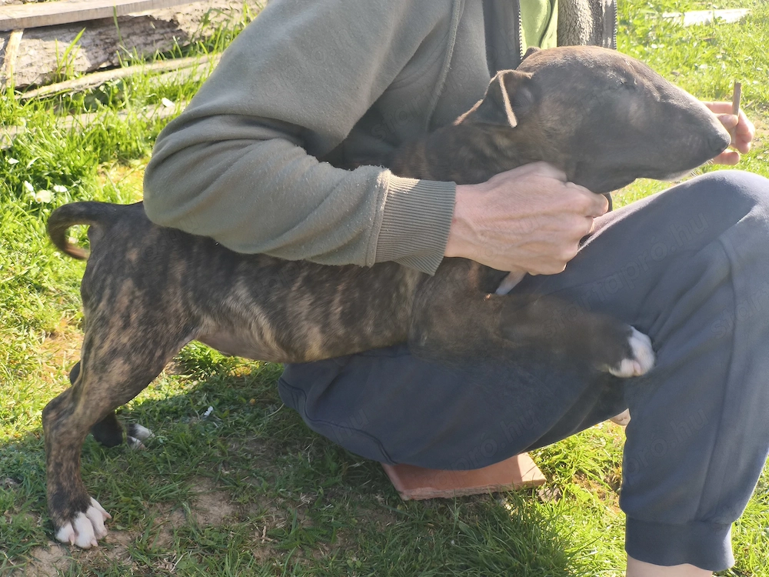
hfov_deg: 38.2
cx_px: 384
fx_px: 1111
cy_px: 288
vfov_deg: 29.1
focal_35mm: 50
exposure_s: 1/244
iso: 50
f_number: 1.9
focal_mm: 7.1
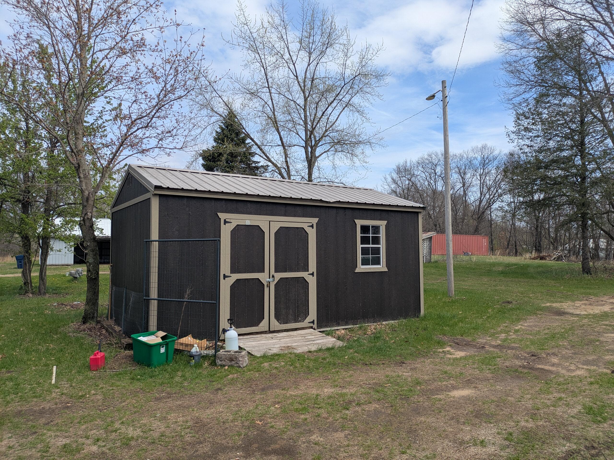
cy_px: 230
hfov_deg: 69.4
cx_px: 307
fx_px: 443
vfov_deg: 54.9
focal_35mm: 25
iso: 47
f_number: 1.89
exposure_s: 1/1776
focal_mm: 5.43
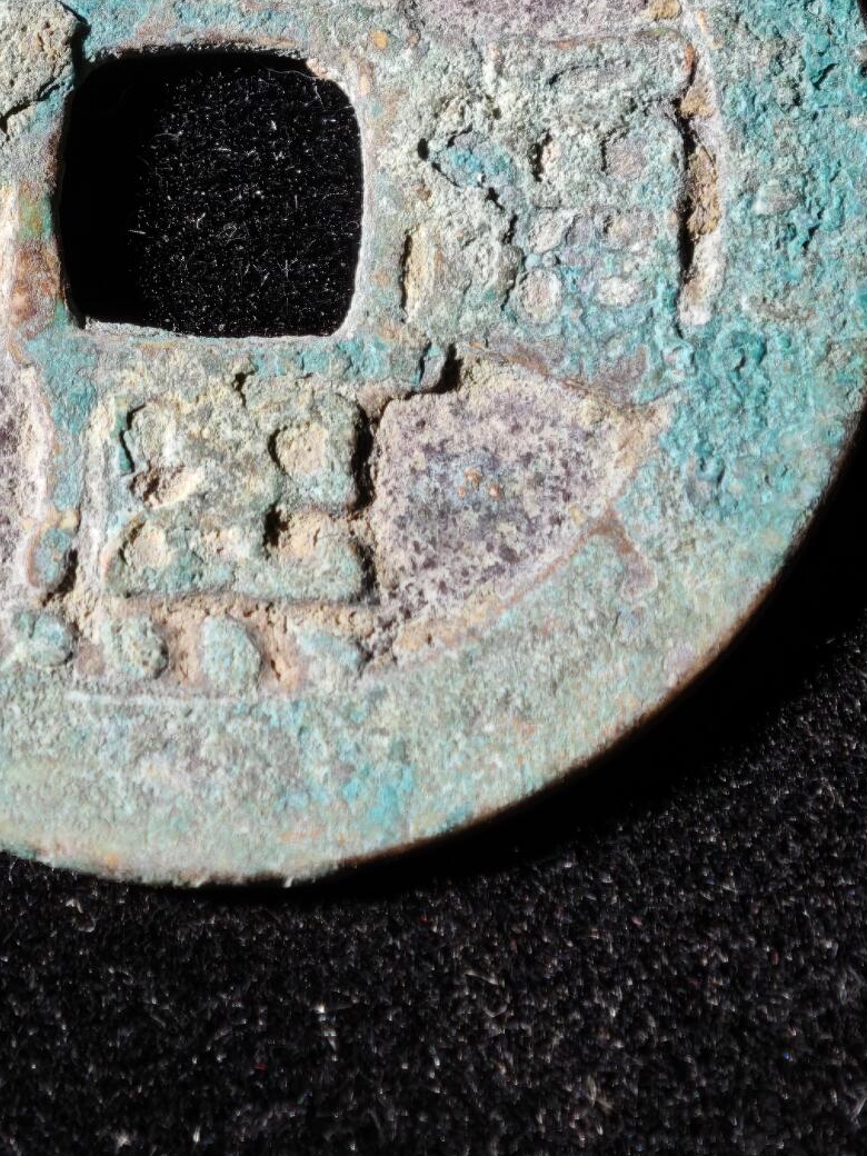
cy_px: 267
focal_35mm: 180
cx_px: 182
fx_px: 6011
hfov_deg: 8.2
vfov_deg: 11.0
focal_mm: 9
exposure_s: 1/102
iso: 160
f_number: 2
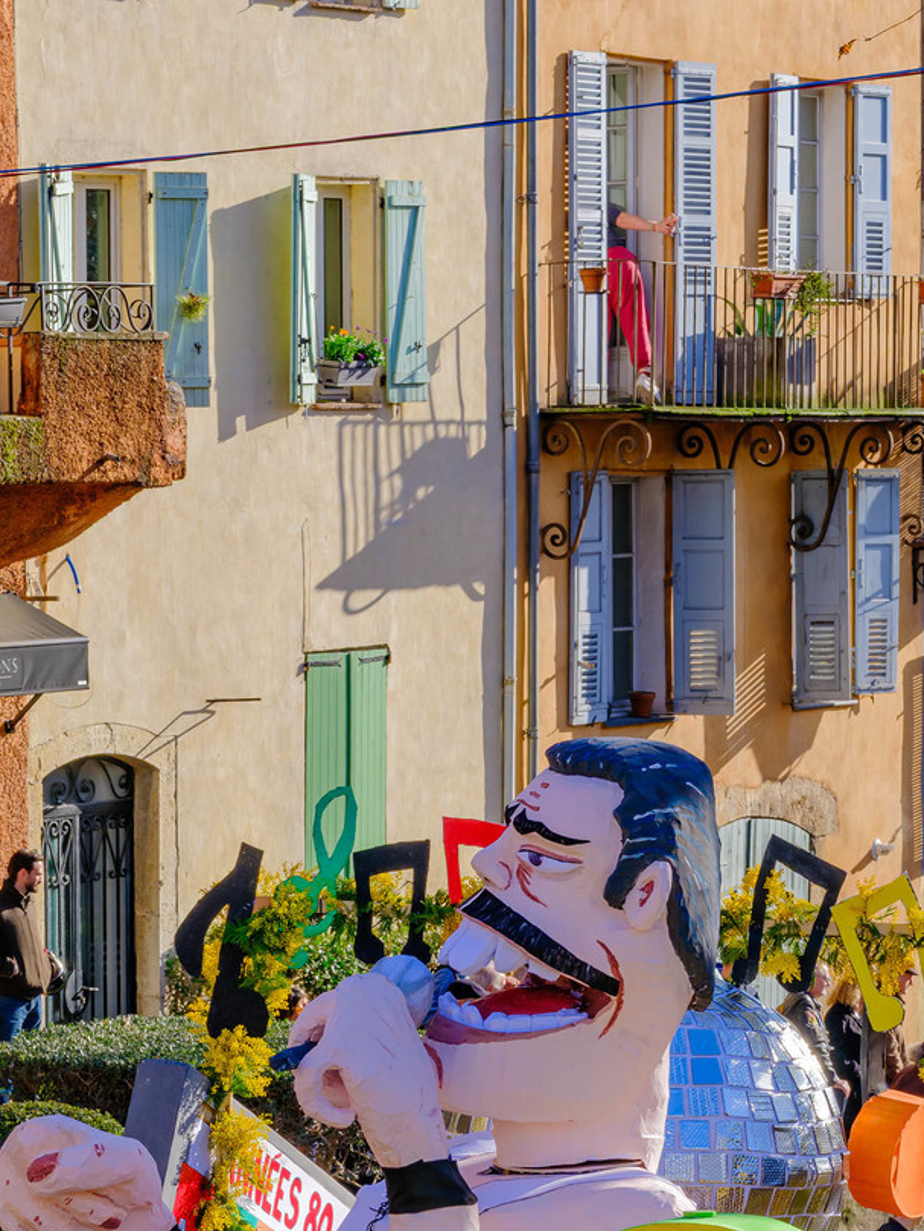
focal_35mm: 116
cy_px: 1057
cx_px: 539
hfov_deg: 12.8
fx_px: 4127
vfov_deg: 16.8
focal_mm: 55
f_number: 11
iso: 320
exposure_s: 1/125
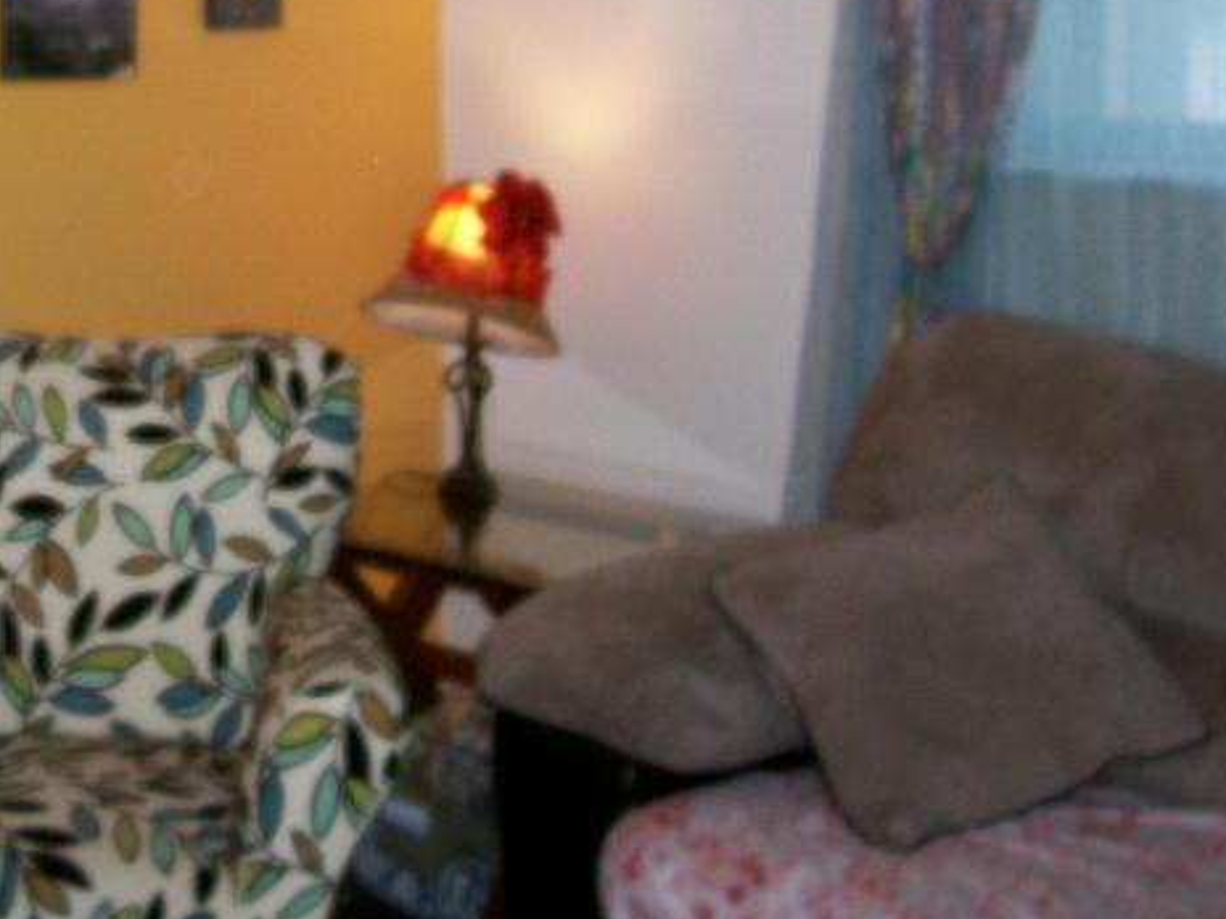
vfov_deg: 19.3
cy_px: 87
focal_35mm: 75
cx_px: 82
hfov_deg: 25.1
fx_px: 2656
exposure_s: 1/64
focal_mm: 5.6
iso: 80
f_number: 2.7
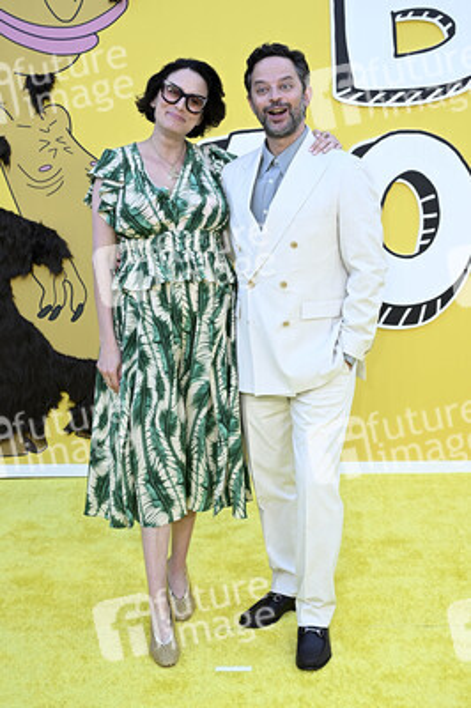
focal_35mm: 49
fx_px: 963
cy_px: 354
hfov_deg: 27.5
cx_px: 236
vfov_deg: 40.4
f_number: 6.3
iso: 800
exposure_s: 1/200
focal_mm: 49
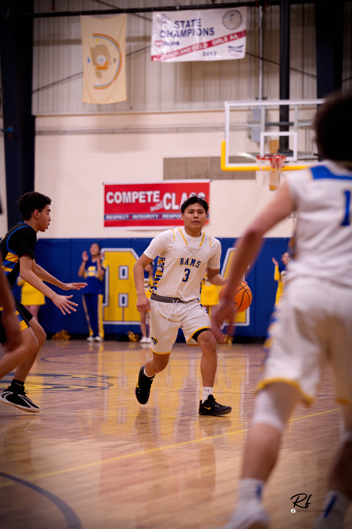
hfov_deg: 11.8
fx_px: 1703
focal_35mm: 116
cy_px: 264
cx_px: 176
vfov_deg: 17.7
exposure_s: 1/500
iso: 1600
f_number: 2.8
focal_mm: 116
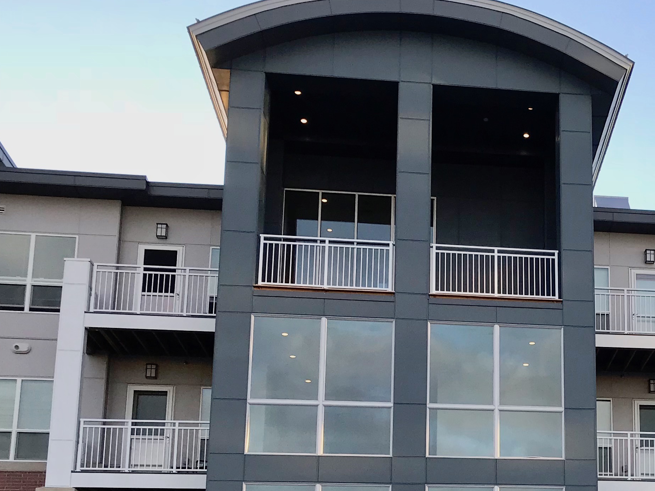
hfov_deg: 30.1
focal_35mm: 61
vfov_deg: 23.2
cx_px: 612
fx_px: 1154
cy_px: 467
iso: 20
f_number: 1.8
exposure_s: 1/378
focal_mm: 3.99
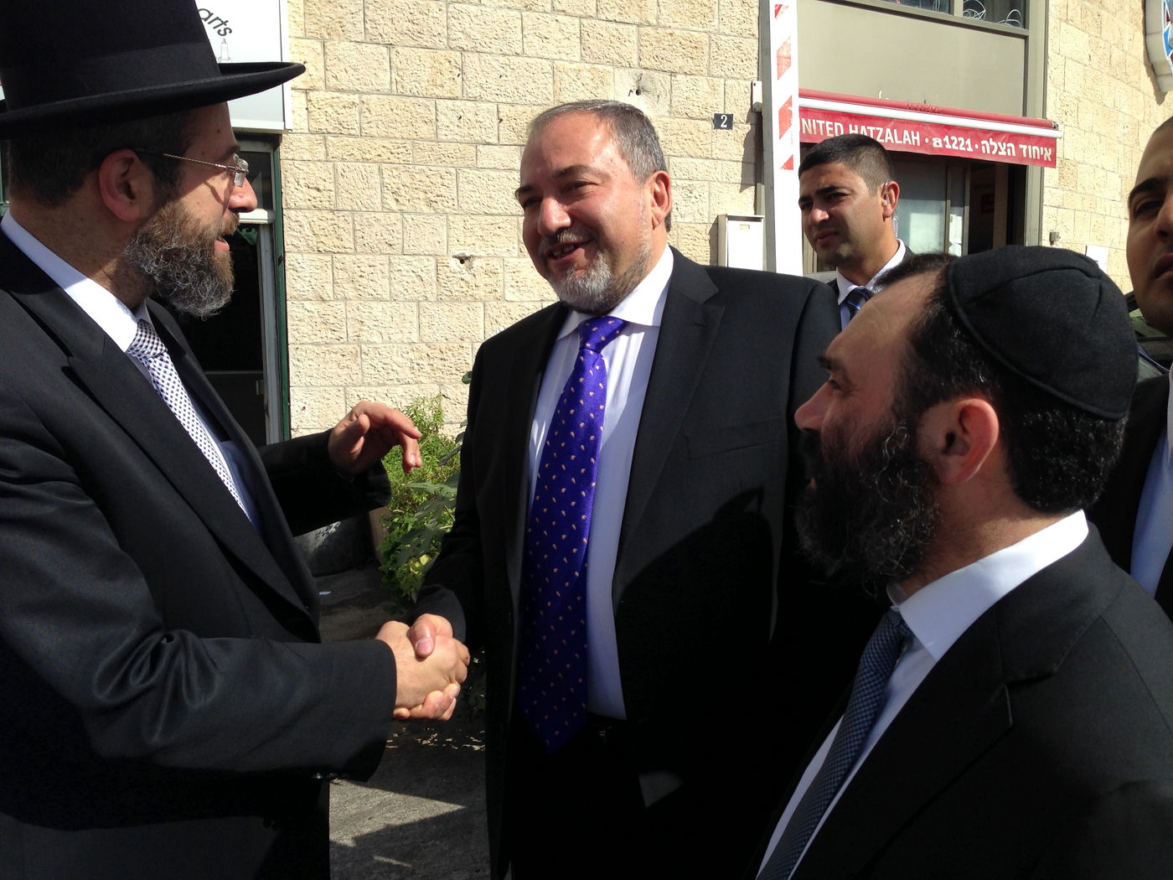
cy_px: 440
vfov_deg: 42.9
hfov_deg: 55.4
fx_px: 1118
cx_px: 586
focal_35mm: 33
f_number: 2.4
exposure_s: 1/1550
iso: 50
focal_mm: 4.12
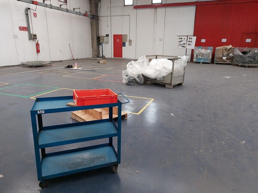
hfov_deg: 71.6
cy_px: 96
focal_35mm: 24
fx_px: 179
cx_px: 129
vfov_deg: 56.8
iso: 250
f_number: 1.8
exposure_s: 1/60
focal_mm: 5.23
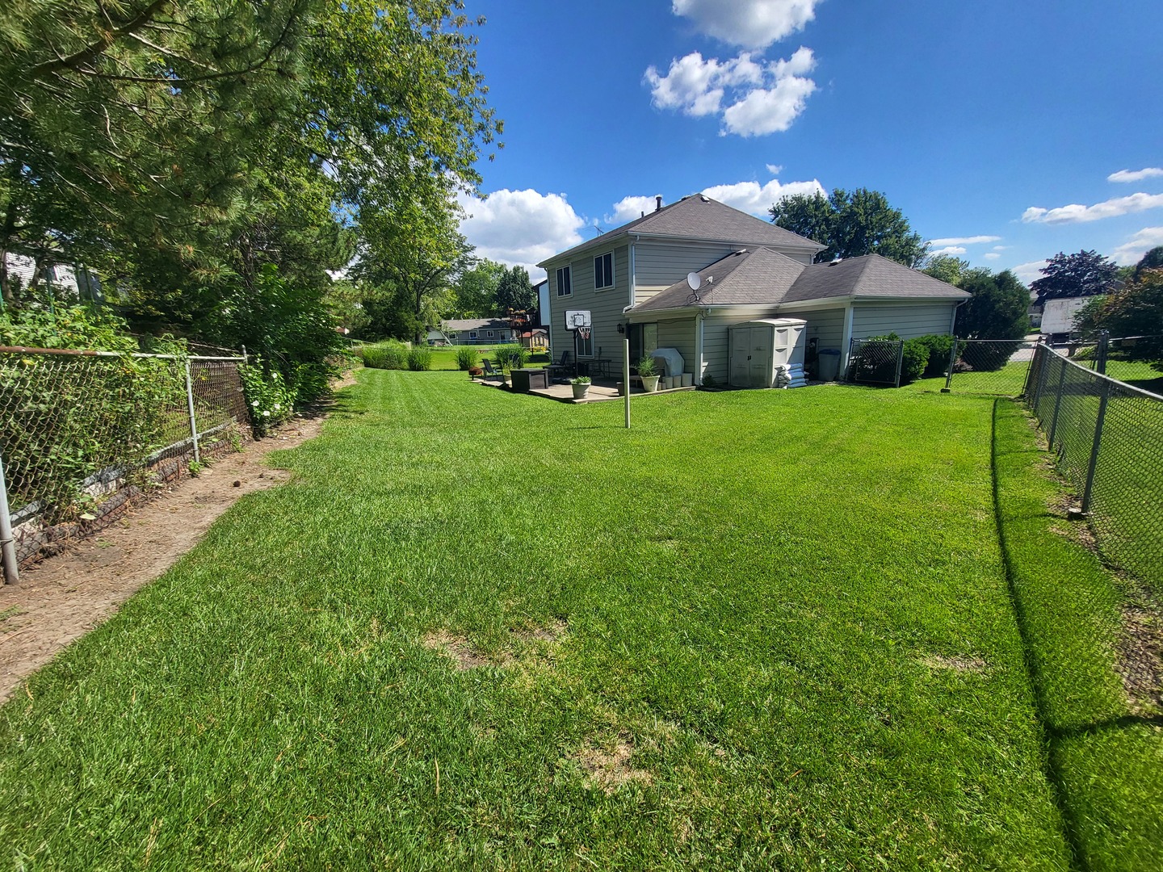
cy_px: 436
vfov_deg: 89.9
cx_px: 582
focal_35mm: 13
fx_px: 437
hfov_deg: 106.2
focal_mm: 1.74
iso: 32
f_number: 2.2
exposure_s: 1/861
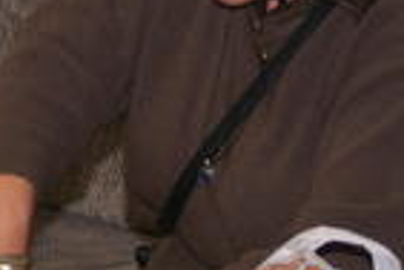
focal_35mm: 341
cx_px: 106
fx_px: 3826
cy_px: 115
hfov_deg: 6.0
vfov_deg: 4.0
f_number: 5.6
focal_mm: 50
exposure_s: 1/60
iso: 100
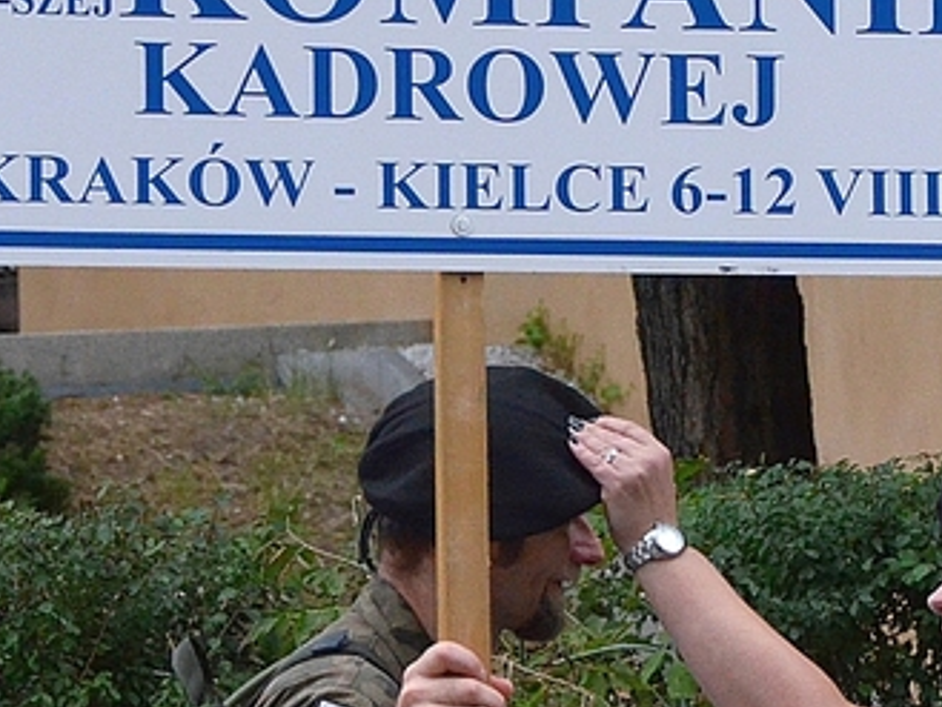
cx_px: 656
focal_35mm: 316
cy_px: 408
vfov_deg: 4.7
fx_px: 8609
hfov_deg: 6.3
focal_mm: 85
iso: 3200
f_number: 7.1
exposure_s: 1/800
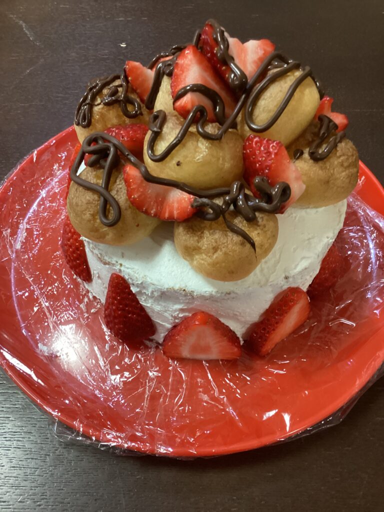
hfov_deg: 45.4
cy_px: 256
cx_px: 192
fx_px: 459
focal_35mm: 31
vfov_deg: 58.4
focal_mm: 3.3
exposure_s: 1/30
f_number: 2.4
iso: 400
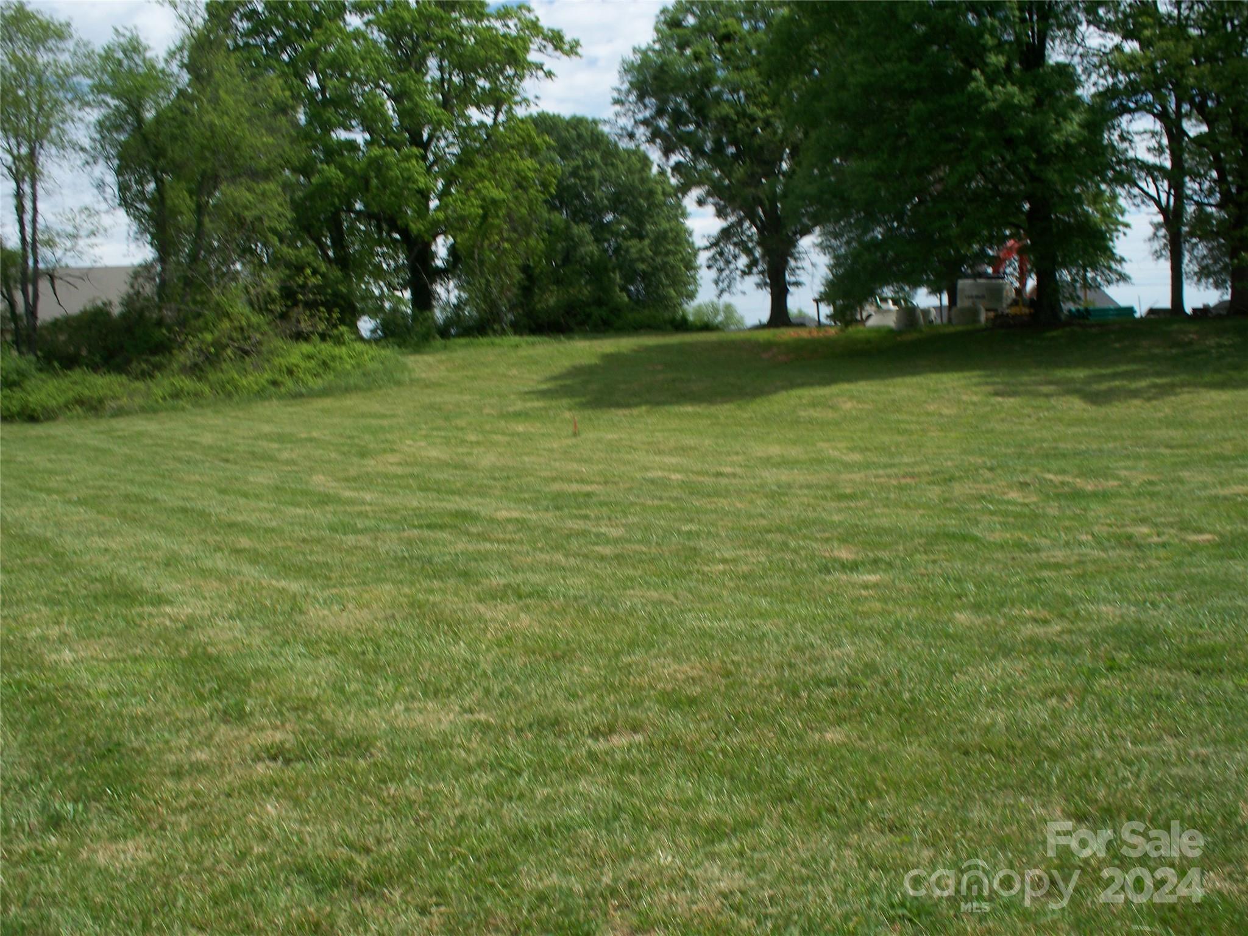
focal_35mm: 36
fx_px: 1298
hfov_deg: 51.4
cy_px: 468
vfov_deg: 39.7
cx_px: 624
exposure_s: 1/400
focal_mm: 7.54
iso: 64
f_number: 5
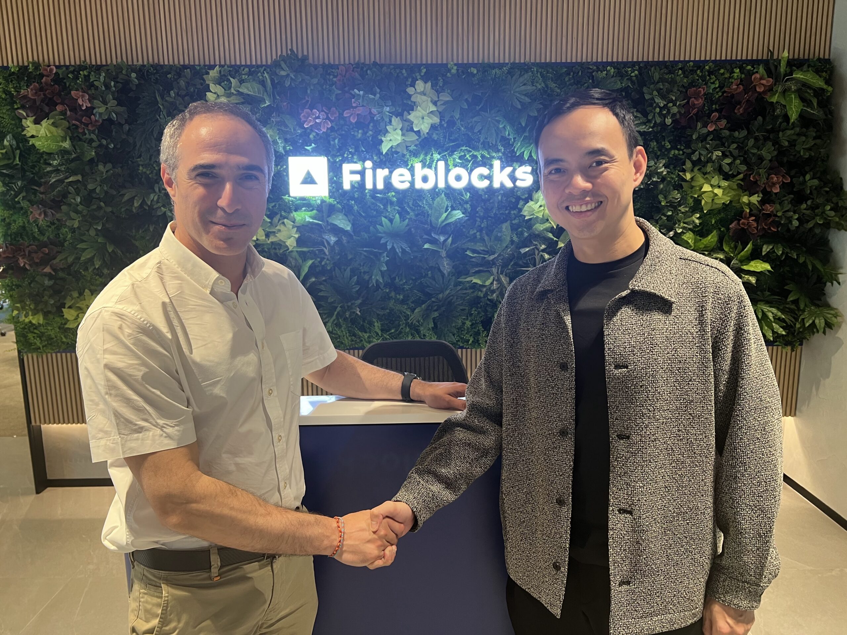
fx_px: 636
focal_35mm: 26
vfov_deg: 53.1
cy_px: 318
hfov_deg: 67.3
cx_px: 424
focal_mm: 5.7
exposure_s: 1/50
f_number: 1.5
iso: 100
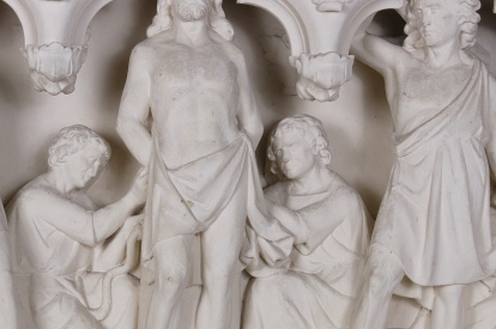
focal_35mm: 89
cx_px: 180
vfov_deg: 15.3
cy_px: 188
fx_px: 1225
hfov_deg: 22.8
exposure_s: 1/30
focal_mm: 32
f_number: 11
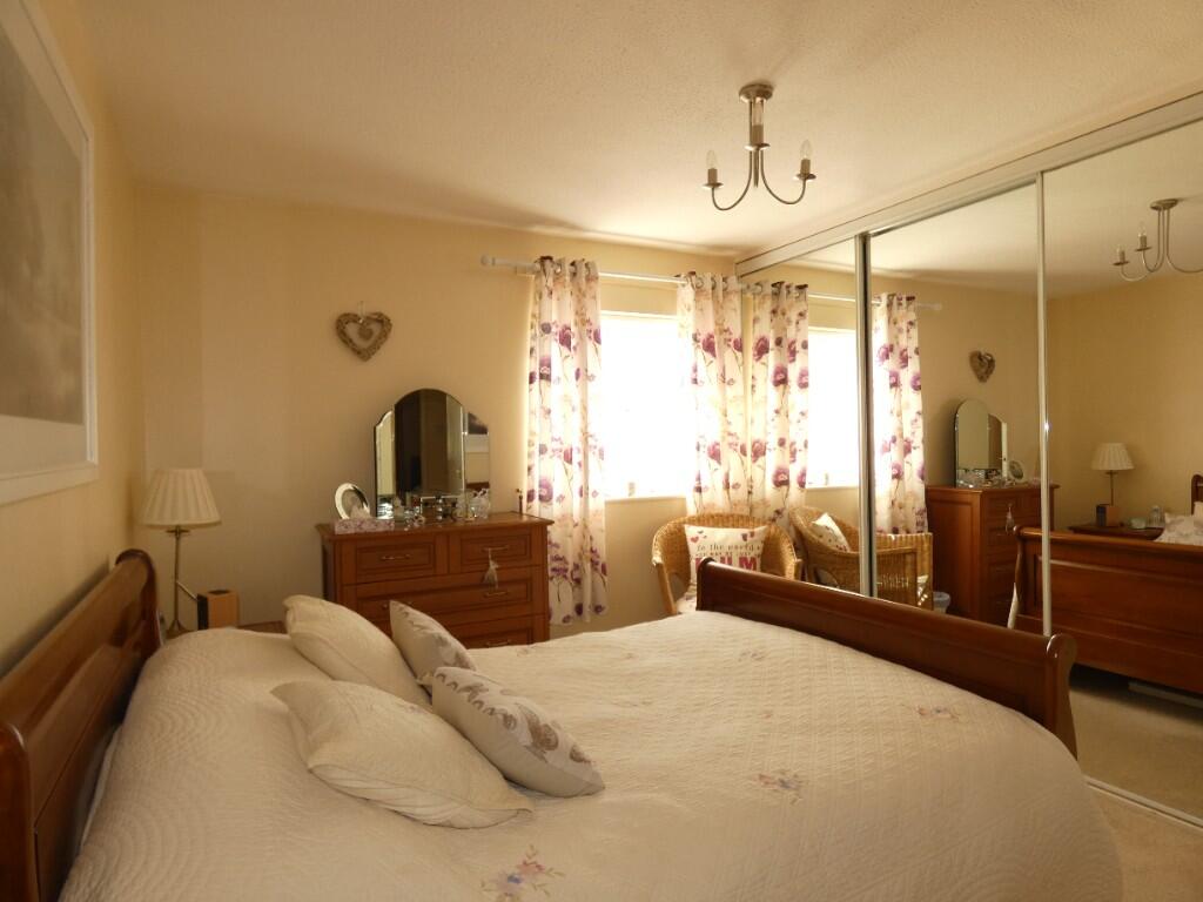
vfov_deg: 66.0
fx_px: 695
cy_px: 451
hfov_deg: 81.7
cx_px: 602
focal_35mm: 20
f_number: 2.8
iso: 80
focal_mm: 3.6
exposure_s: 1/60
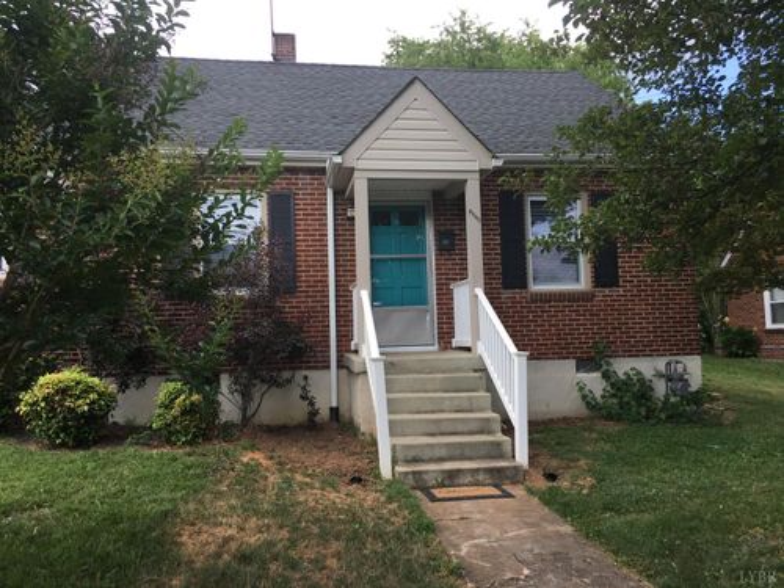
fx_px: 657
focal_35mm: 29
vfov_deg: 48.2
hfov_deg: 61.7
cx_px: 392
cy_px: 294
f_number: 2.2
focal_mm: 4.15
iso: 25
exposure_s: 1/342
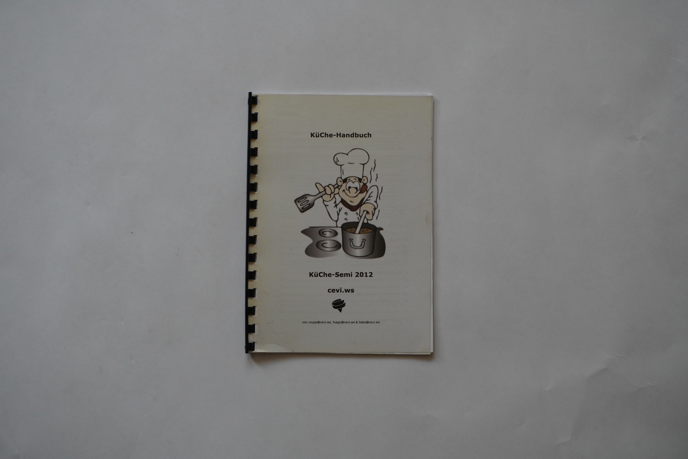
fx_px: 1204
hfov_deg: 31.9
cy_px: 230
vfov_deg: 21.6
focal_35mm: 63
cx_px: 344
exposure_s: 1/160
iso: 800
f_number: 5.6
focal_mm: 42
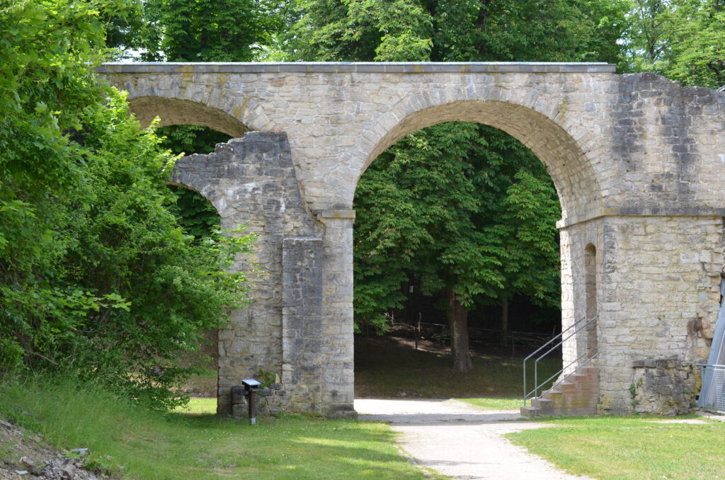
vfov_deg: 22.5
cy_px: 240
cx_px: 362
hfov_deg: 33.5
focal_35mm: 60
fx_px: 1206
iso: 100
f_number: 7.1
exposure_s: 1/125
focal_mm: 40
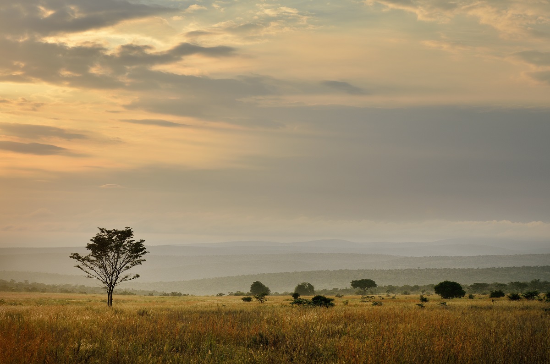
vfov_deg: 13.8
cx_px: 275
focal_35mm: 99
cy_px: 182
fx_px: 1509
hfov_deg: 20.7
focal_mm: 66
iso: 100
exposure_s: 1/250
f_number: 5.6
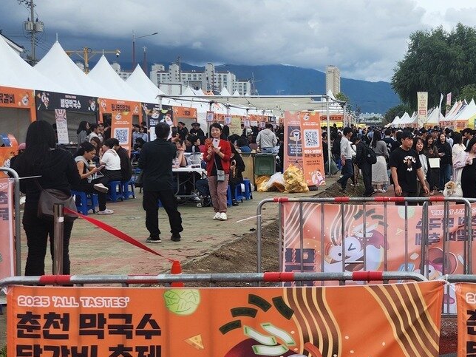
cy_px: 152
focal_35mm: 50
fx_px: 688
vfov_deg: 29.1
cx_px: 442
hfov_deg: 35.6
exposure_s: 1/937
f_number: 1.8
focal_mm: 5.4
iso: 20
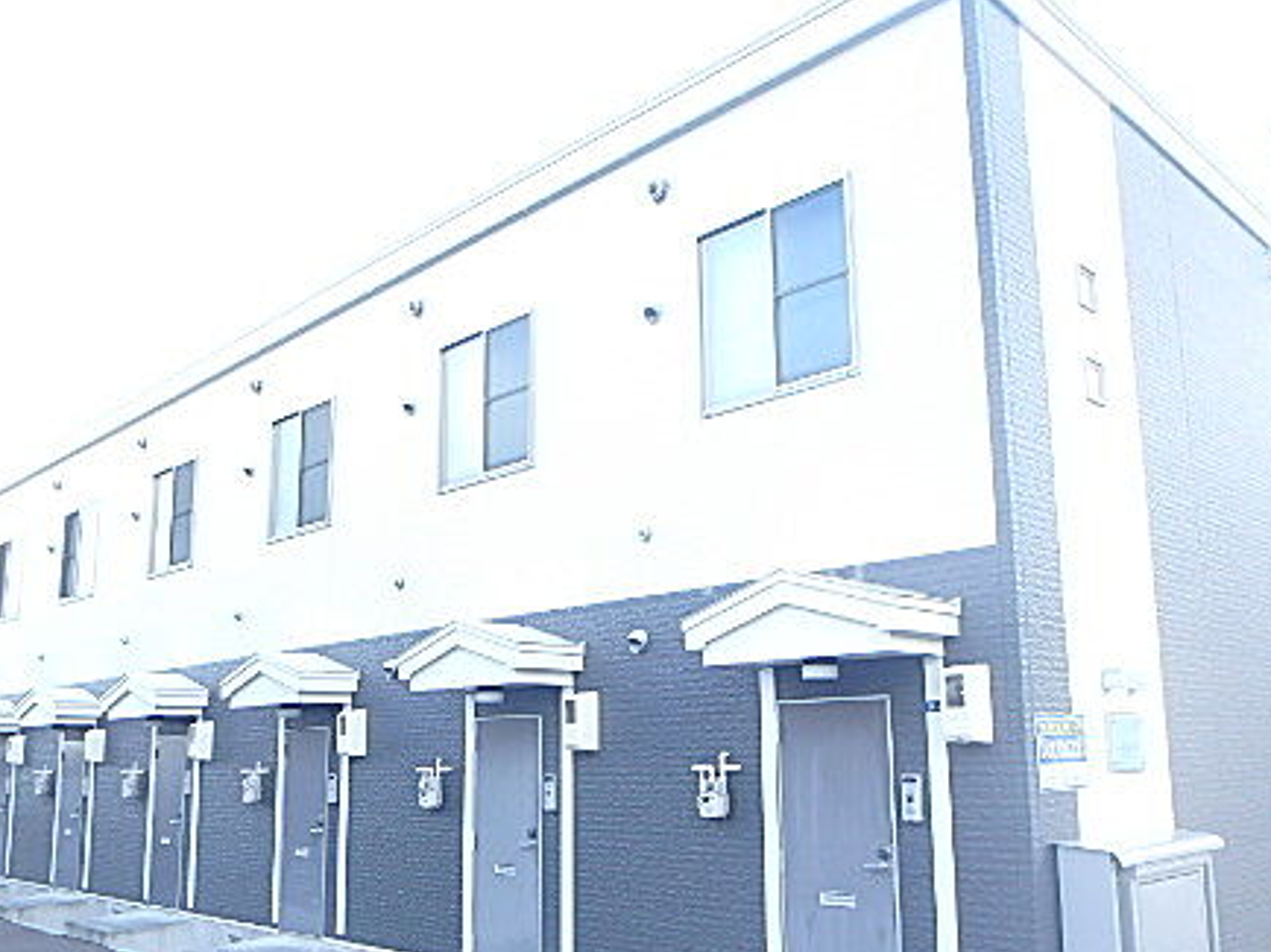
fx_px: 1138
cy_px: 559
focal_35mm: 31
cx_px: 679
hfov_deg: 58.3
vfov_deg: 45.2
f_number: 3.5
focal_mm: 3.7
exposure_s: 1/60
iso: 125
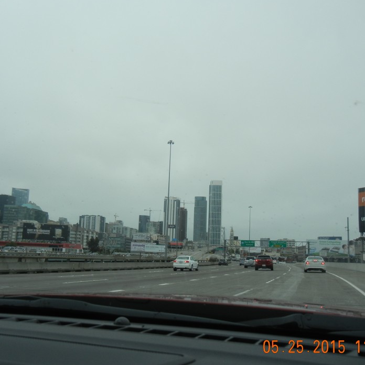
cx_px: 159
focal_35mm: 39
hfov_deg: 42.8
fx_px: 465
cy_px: 187
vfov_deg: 42.8
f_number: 3.5
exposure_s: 1/807
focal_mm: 5.4
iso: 160
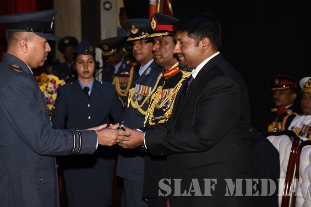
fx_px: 985
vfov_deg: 12.0
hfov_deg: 17.9
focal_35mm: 114
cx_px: 133
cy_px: 93
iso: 250
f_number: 6.3
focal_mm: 92
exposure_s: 1/125
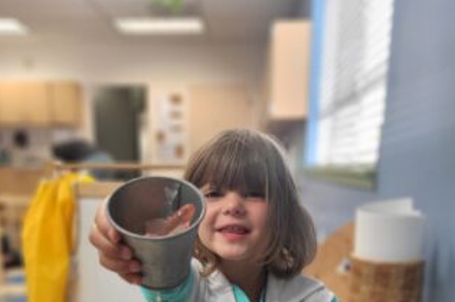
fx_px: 467
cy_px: 285
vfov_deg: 33.5
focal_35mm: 37
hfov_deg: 51.9
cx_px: 225
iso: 160
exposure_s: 1/120
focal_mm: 5.4
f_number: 1.8
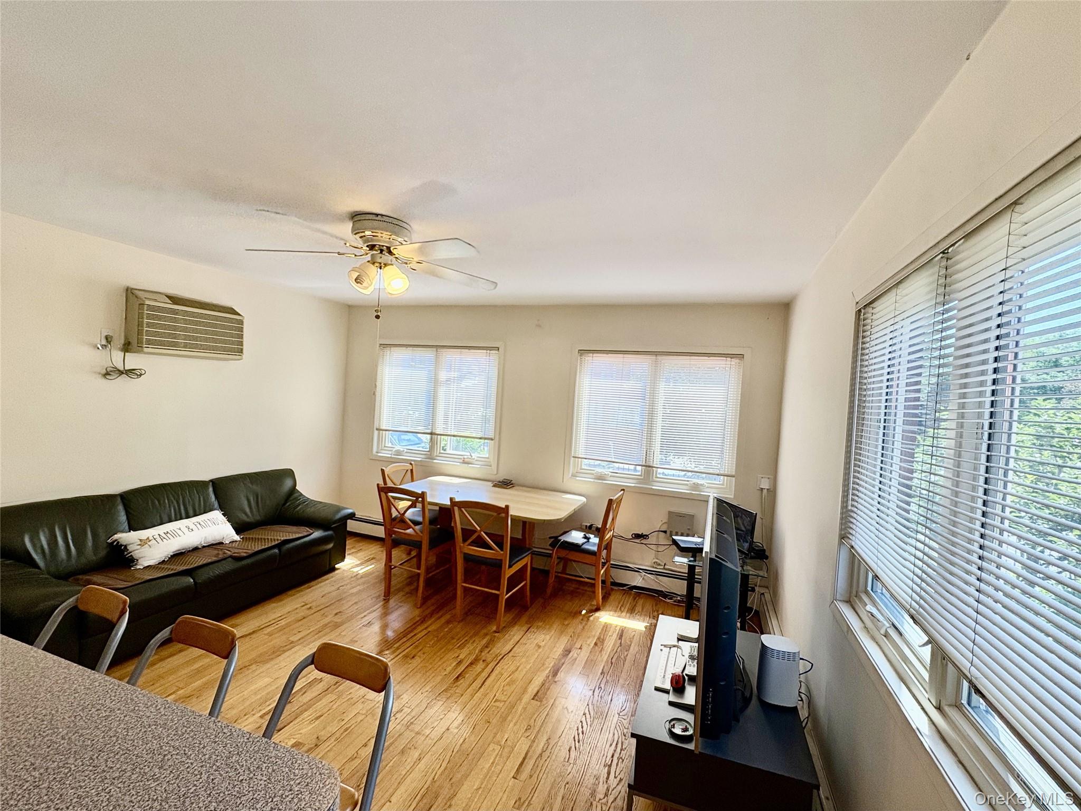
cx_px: 540
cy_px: 406
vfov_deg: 85.7
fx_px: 437
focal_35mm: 14
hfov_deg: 102.1
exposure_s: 1/131
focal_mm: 2.22
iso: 40
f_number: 2.2
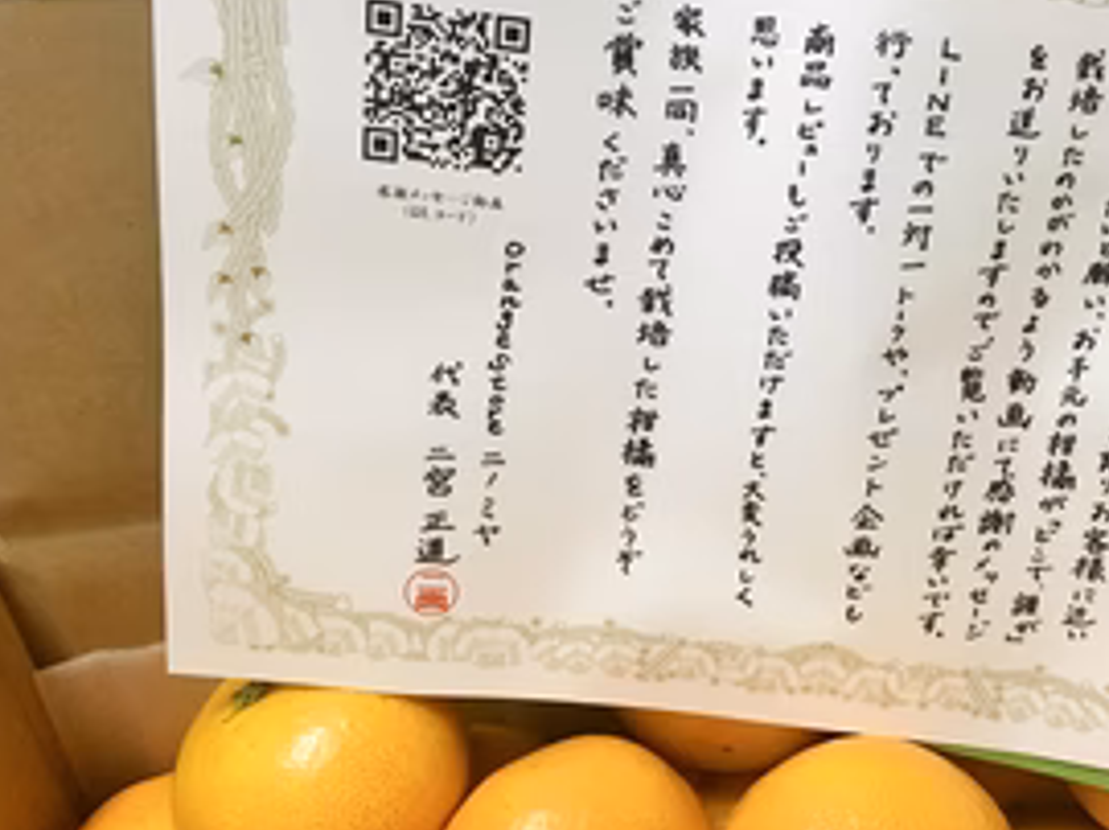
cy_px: 440
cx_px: 768
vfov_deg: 33.5
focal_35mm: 43
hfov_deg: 43.1
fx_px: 1376
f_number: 2.2
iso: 160
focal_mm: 4.15
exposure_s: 1/30
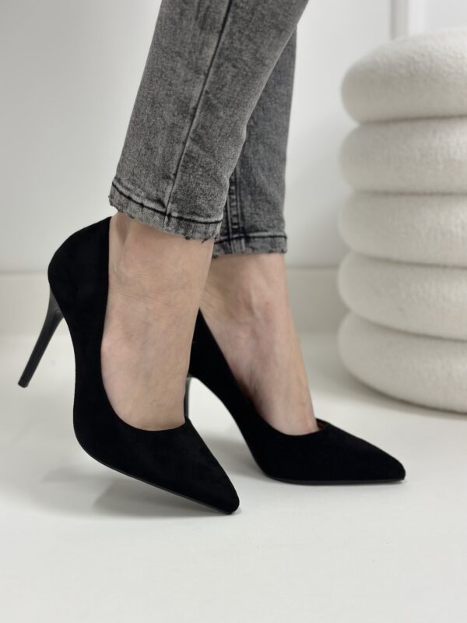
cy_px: 312
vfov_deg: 39.7
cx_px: 234
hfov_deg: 30.3
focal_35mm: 48
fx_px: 863
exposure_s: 1/79
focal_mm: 6.86
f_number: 1.78
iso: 125
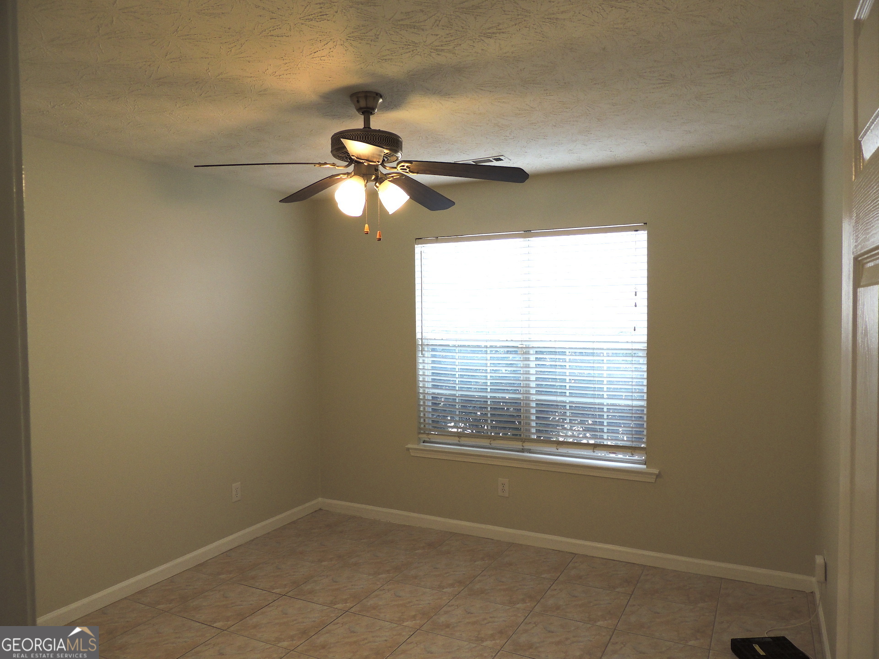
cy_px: 330
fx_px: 609
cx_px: 440
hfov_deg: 71.6
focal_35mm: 24
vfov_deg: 56.8
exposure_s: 1/60
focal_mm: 4.3
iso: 100
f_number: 3
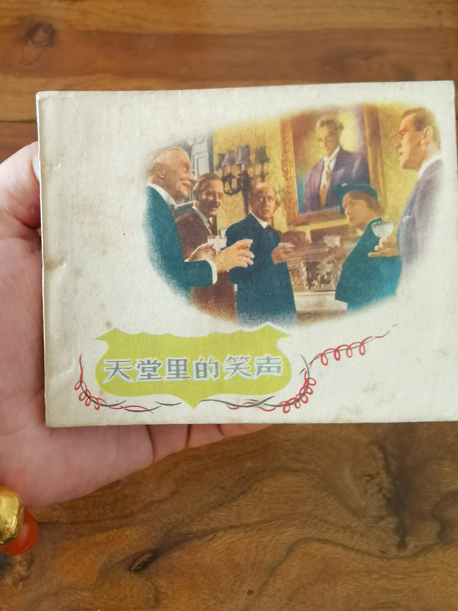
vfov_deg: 58.1
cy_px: 261
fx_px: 547
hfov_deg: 45.4
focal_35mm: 31
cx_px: 234
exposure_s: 1/40
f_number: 2.2
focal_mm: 2.26
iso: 160
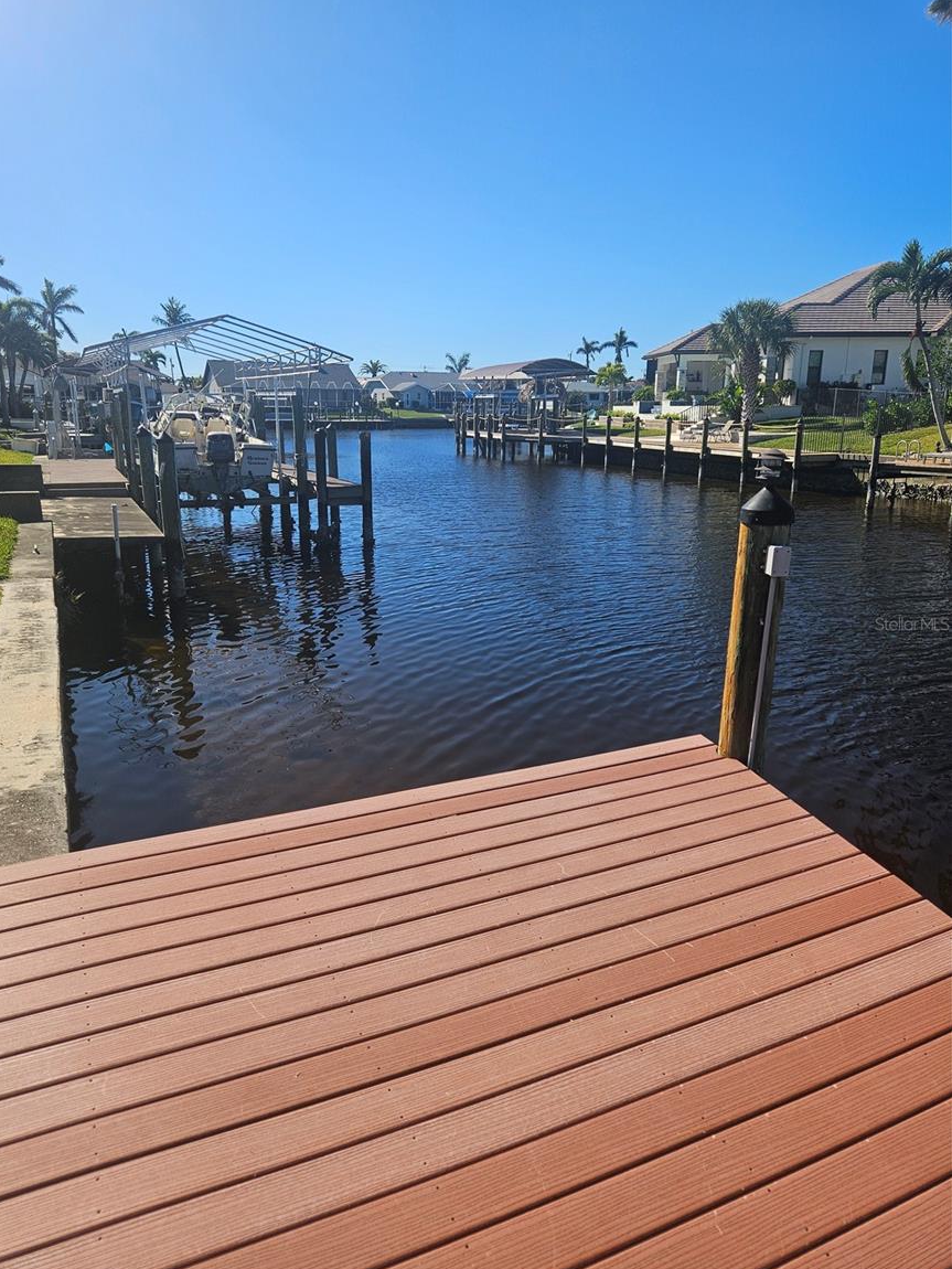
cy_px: 623
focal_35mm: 24
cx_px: 457
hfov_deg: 56.8
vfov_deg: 71.6
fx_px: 880
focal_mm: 5.4
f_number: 1.8
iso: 25
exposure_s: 1/2517
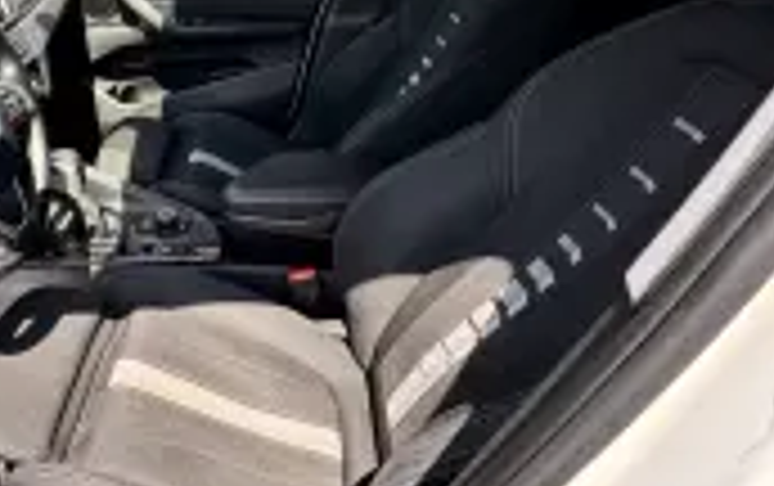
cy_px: 207
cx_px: 144
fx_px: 655
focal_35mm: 31
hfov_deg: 56.3
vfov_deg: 40.6
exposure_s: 1/172
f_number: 2.2
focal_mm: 2.22
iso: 40
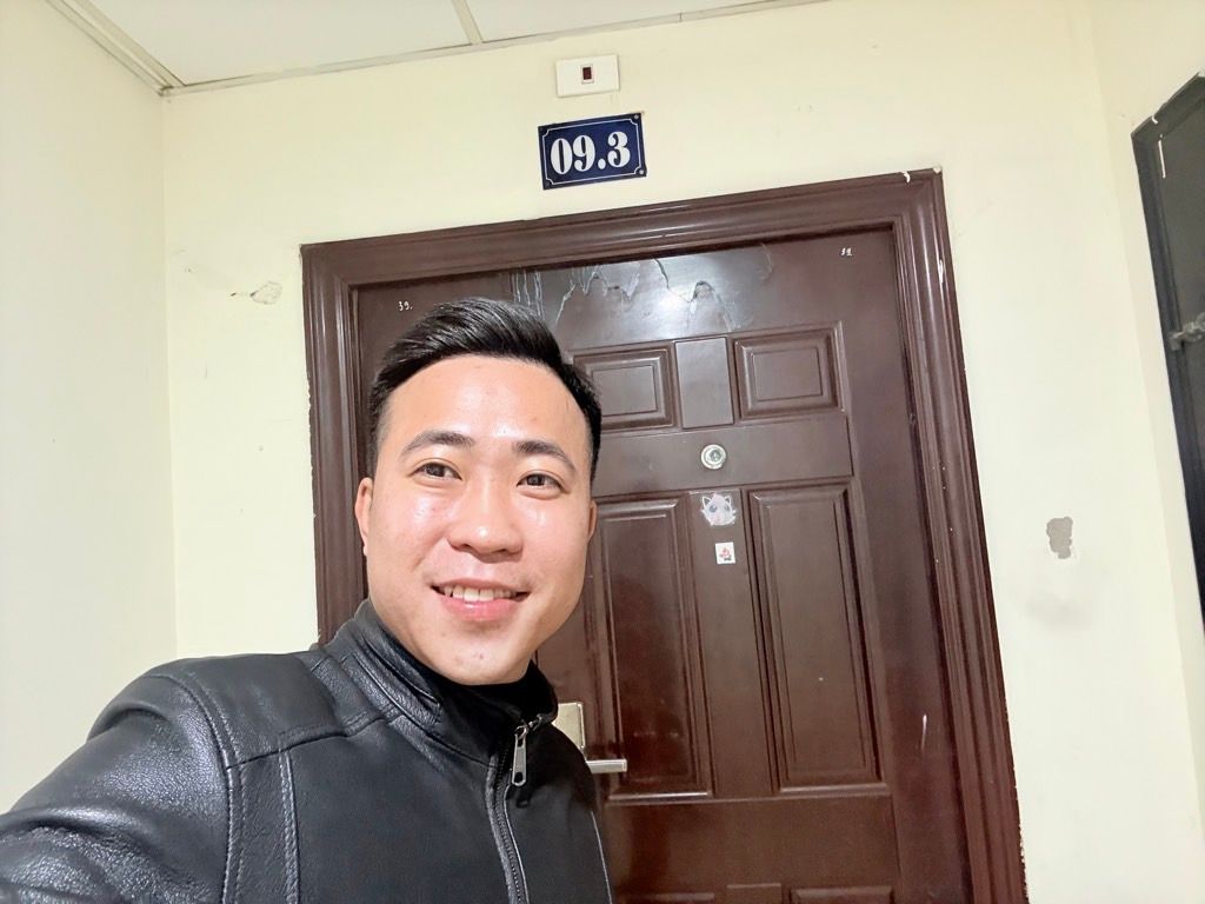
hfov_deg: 73.9
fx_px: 801
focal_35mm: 23
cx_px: 602
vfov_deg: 58.9
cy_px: 452
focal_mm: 2.69
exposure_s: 1/33
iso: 320
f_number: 1.9
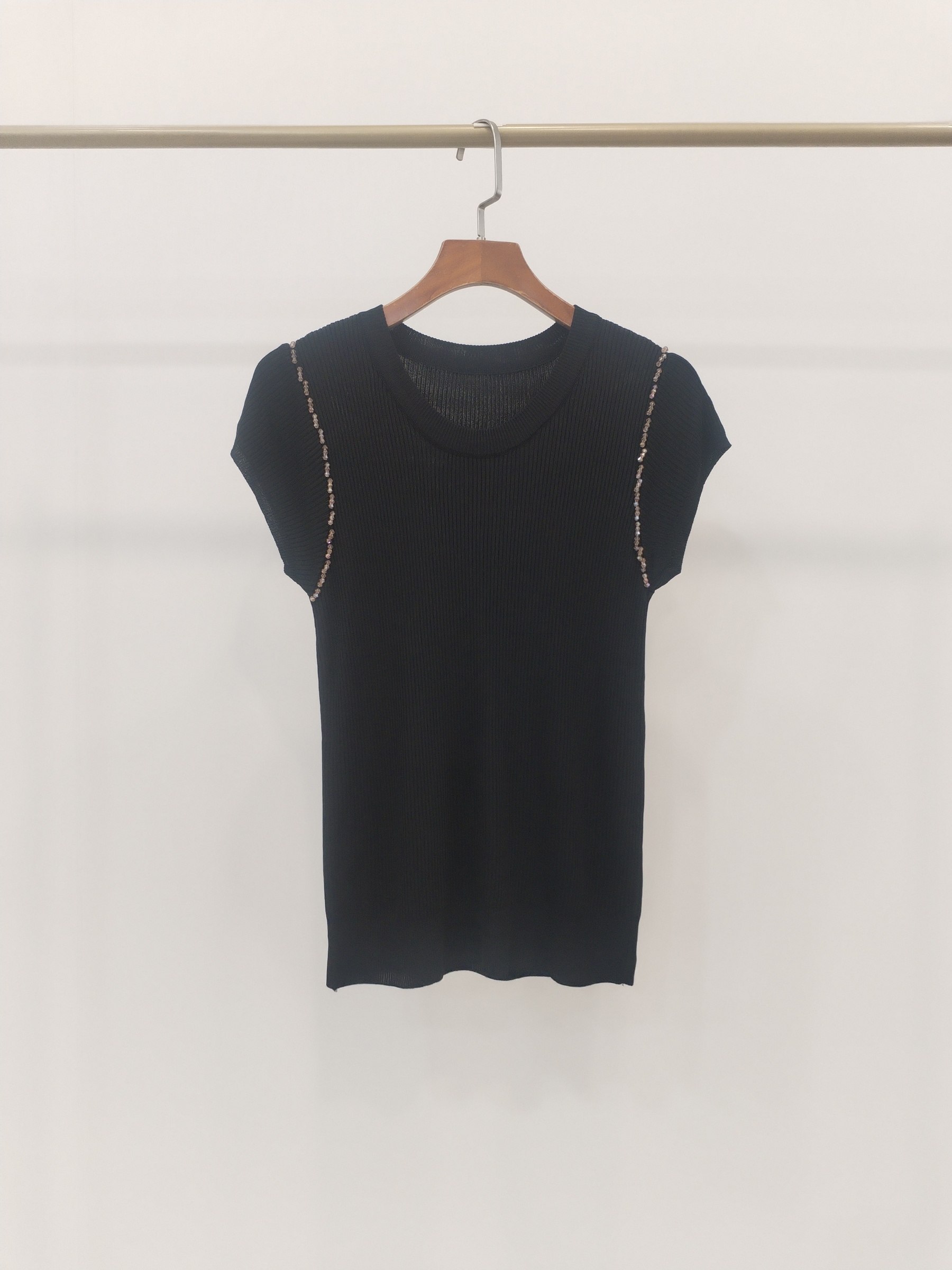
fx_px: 1063
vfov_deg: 61.7
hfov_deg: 48.2
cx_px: 476
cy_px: 635
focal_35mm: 29
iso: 400
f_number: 1.8
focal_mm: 4.75
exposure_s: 1/60
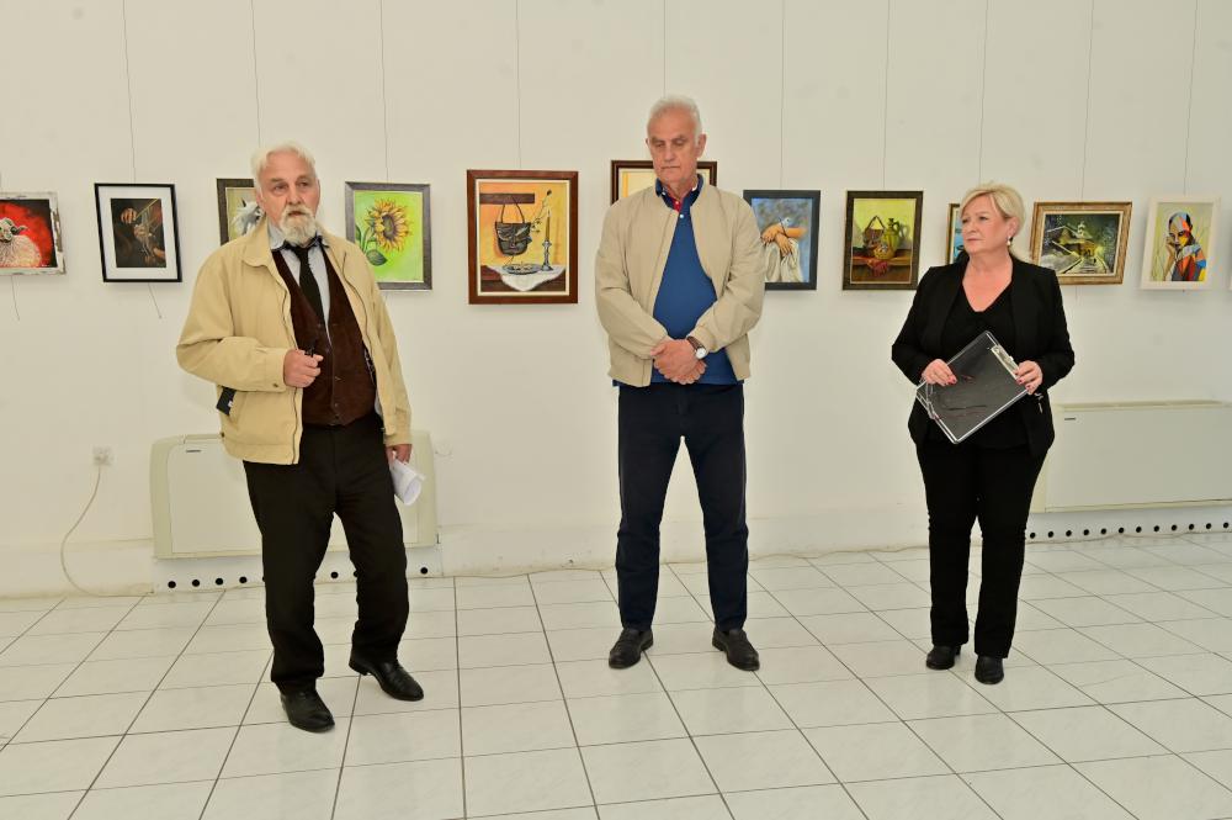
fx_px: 1043
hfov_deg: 61.1
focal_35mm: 30
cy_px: 410
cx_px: 616
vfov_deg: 42.9
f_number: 7.1
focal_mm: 30.5
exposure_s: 1/200
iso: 500
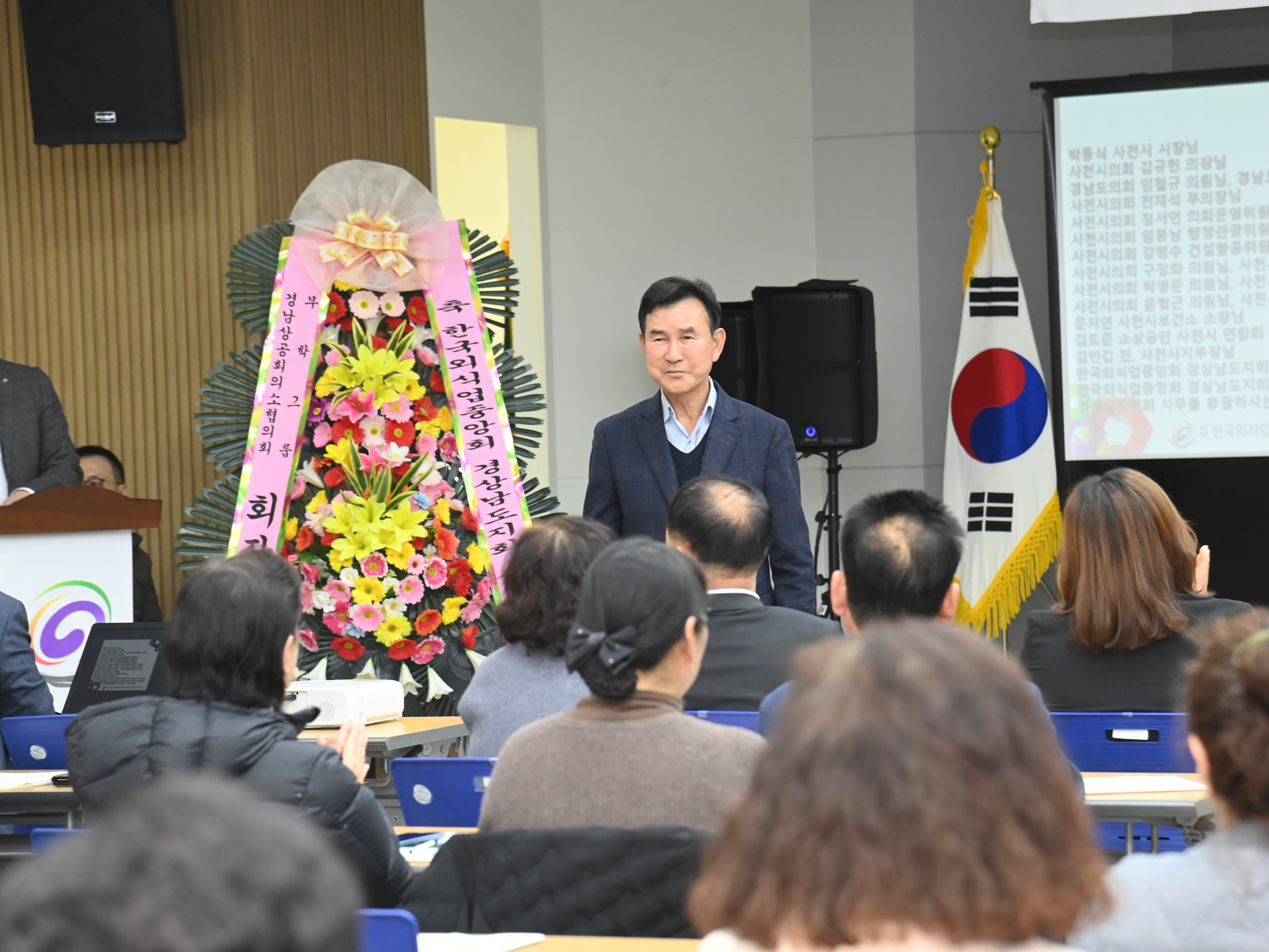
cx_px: 698
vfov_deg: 11.4
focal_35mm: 130
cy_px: 475
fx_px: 4765
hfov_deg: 15.2
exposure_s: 1/250
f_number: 6.3
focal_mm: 120
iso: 3200
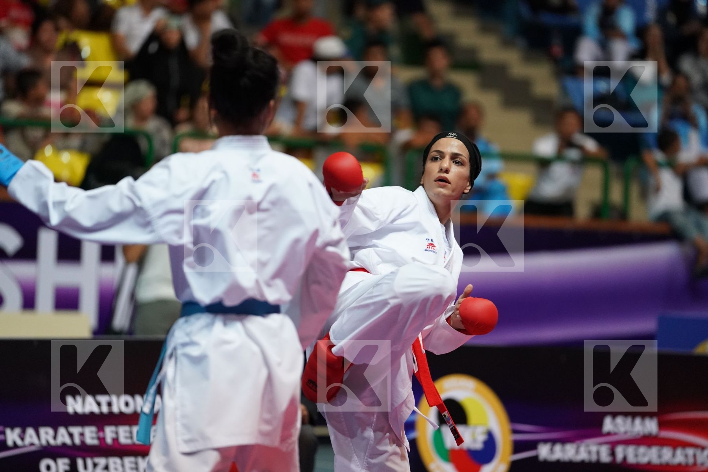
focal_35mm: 200
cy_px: 236
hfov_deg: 10.3
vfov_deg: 6.9
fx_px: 3933
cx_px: 354
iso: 5000
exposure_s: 1/1000
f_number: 2.8
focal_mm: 200
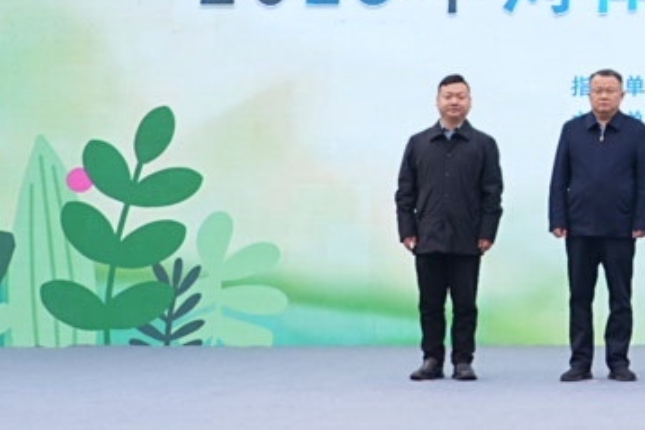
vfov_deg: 8.1
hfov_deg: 11.6
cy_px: -146
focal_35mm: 167
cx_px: 1092
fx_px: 2993
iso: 100
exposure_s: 1/160
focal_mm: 37
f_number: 4
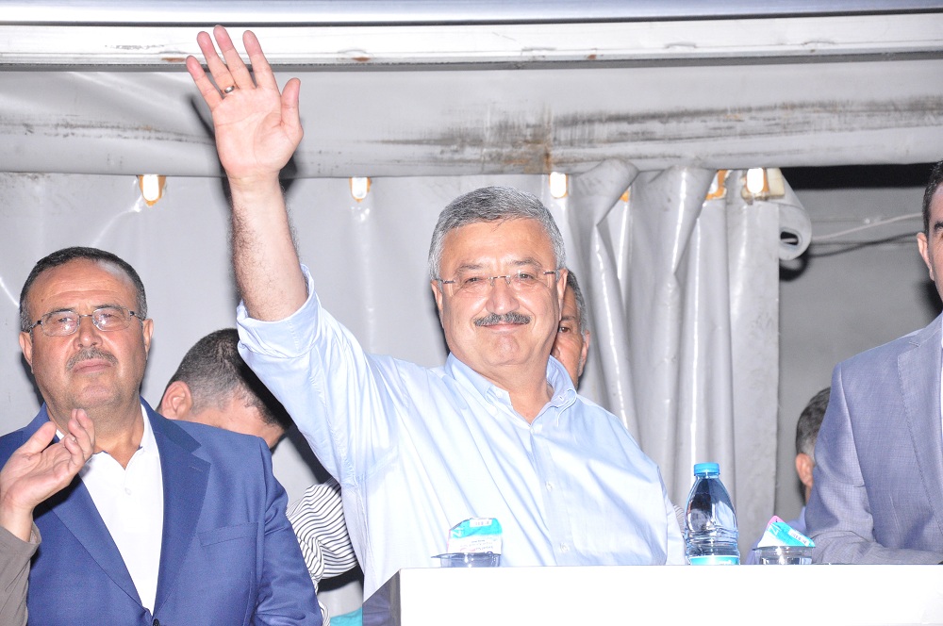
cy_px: 313
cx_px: 472
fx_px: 4120
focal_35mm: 158
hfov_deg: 13.1
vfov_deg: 8.7
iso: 2000
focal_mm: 105
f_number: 7.1
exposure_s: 1/60
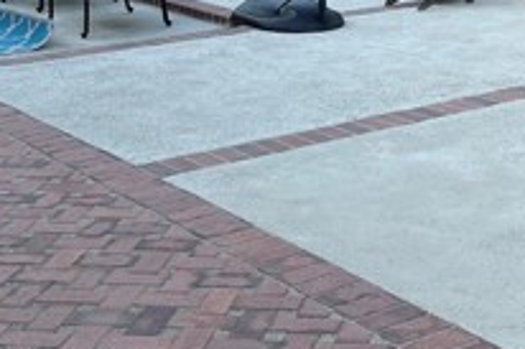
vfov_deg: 16.1
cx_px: 380
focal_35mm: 84
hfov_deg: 24.0
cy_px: 79
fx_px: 1224
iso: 50
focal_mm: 5.1
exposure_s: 1/397
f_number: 1.6
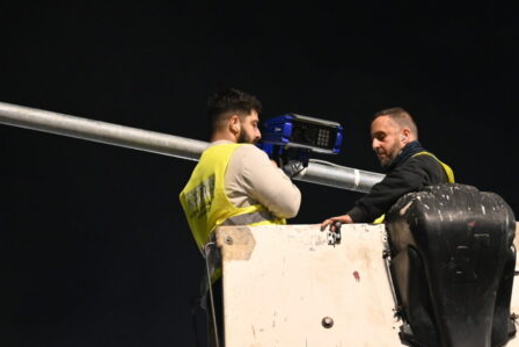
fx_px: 1961
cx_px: 320
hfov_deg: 15.1
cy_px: 158
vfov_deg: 10.1
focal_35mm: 136
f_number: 2.8
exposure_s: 1/60
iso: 4000
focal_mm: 70
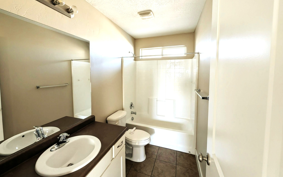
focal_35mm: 13
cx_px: 140
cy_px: 78
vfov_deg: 82.4
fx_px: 100
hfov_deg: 109.4
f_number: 1.7
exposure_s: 1/23.8
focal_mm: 2.02
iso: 56
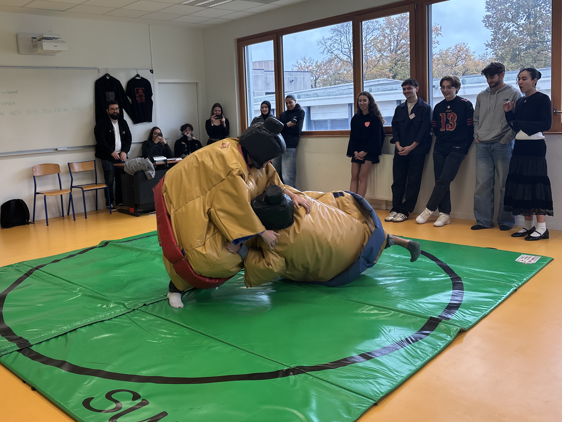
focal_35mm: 32
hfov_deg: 56.3
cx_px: 220
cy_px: 170
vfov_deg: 43.9
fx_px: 520
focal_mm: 5.96
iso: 50
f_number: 1.6
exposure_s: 1/100
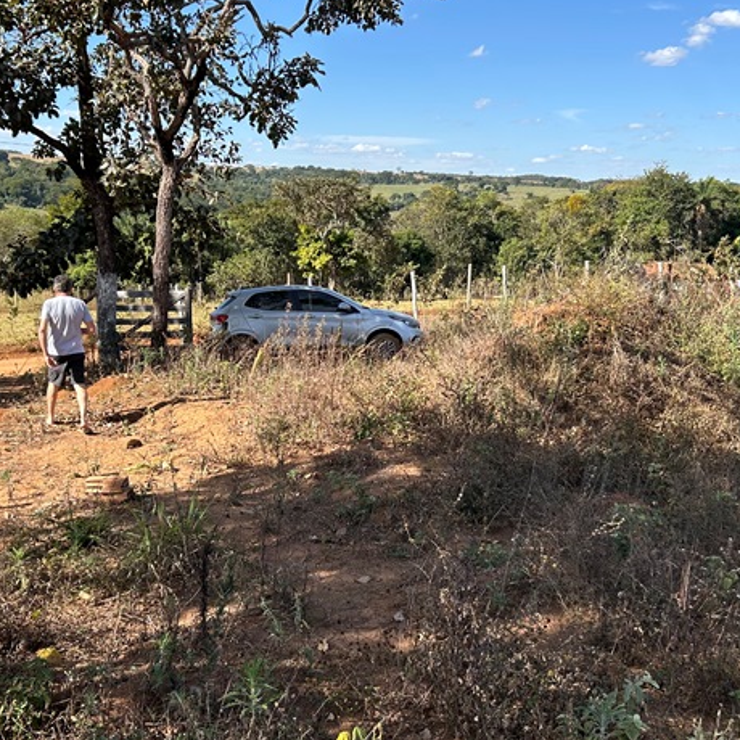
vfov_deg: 41.9
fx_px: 967
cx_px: 331
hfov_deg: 41.8
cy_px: 370
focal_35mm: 40
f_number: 1.5
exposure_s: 1/2045
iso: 50
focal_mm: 5.7
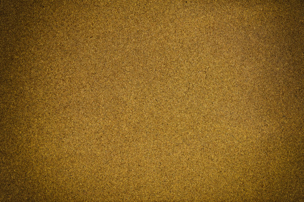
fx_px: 591
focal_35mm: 70
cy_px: 101
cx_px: 152
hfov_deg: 28.8
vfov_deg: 19.5
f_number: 14
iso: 50
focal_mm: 70
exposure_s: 1/1.25
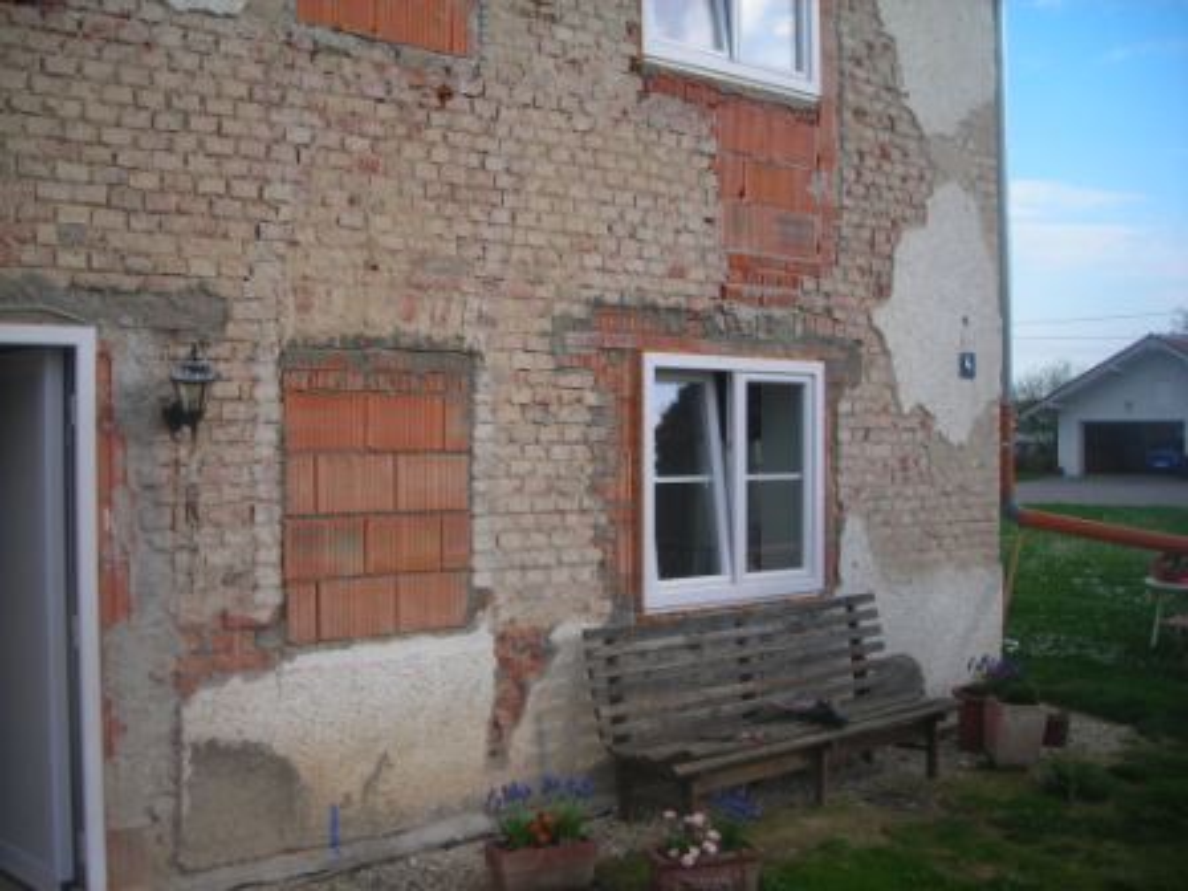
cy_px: 446
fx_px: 1304
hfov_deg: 49.0
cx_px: 594
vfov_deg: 37.7
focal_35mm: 38
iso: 50
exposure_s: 1/335
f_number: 3.2
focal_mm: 6.3
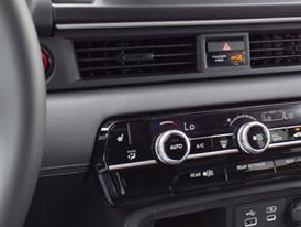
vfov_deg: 23.1
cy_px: 55
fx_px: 548
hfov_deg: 30.5
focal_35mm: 63
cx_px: 196
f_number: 1.9
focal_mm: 3.58
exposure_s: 1/120
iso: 50
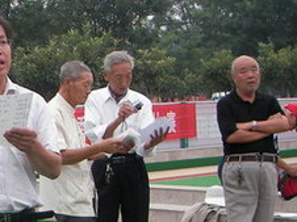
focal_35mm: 101
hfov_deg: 18.2
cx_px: -89
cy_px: 173
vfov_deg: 14.5
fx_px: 866
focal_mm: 6.3
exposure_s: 1/134
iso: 100
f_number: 3.3
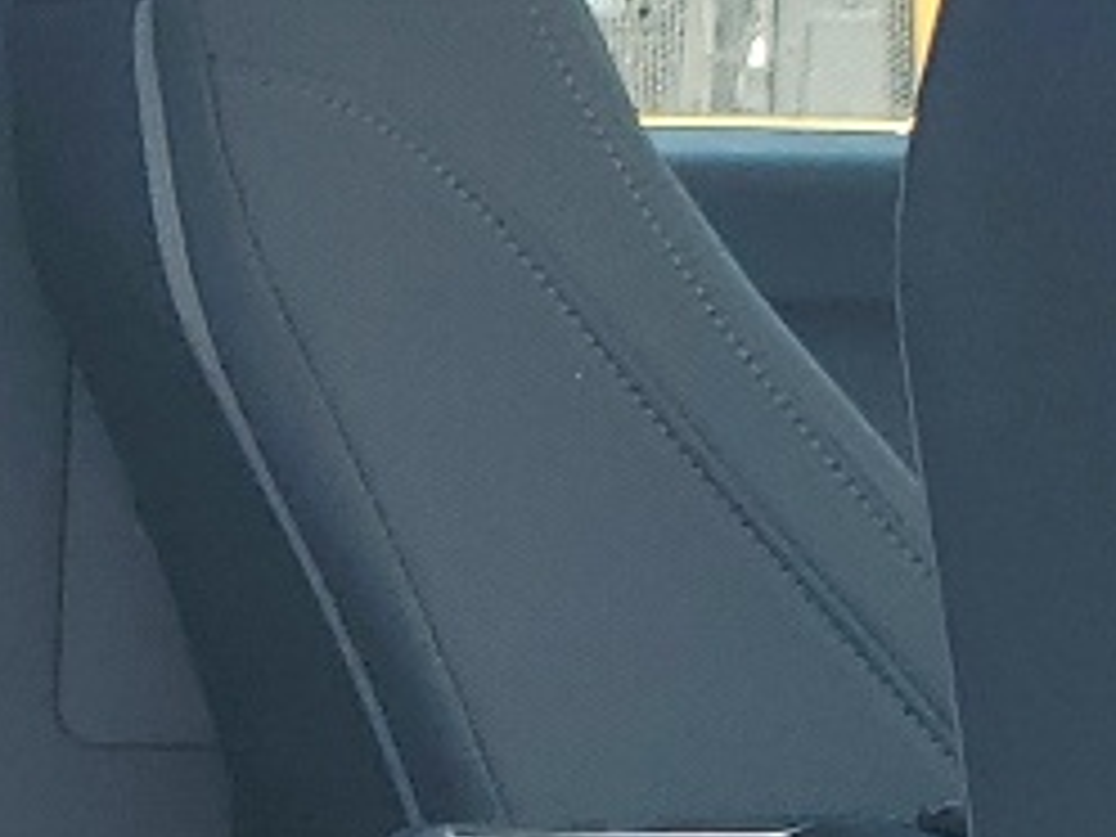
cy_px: 1323
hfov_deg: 11.2
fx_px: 5416
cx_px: -621
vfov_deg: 8.6
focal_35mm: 168
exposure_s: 1/833
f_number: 1.5
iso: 50
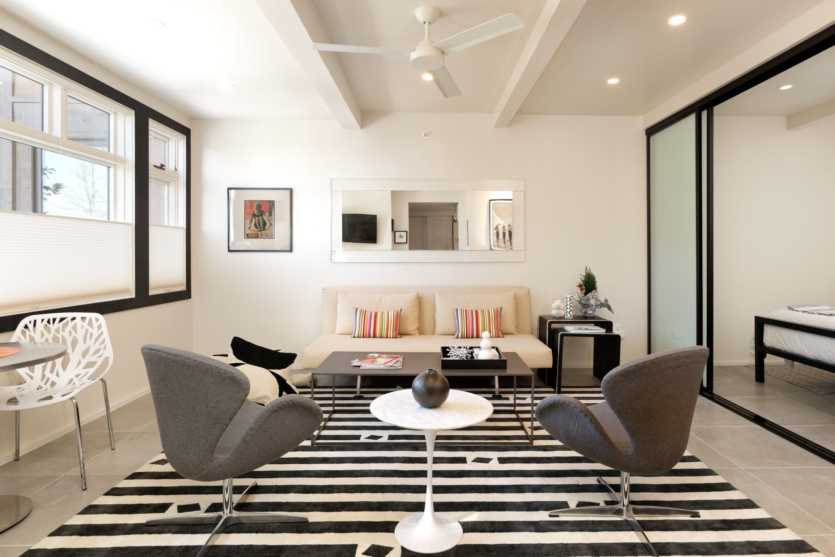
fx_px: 464
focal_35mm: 20
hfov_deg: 84.0
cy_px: 278
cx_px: 418
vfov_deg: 61.9
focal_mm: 20
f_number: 8
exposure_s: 1/20
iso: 250
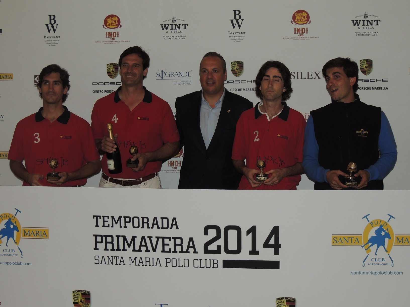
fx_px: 592
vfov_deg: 29.1
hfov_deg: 38.2
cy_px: 154
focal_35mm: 50
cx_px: 205
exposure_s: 1/40
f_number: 3.6
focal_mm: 8.9
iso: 200
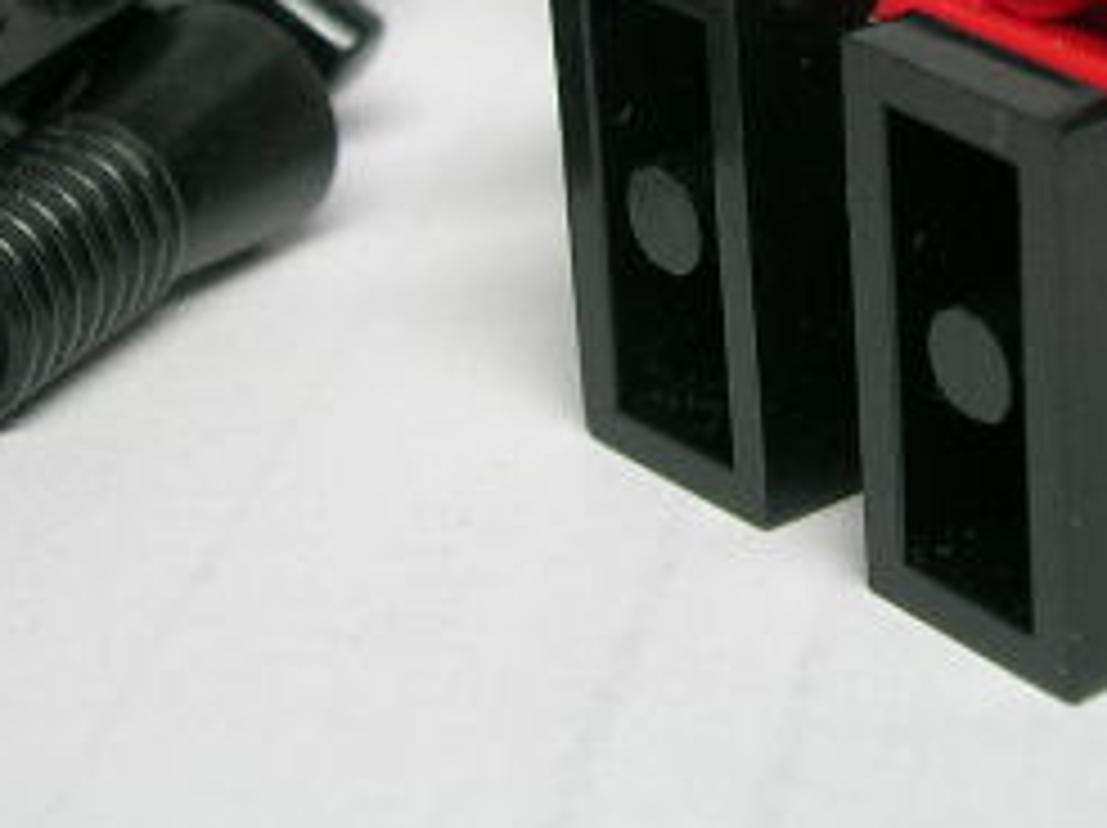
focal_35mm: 125
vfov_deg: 11.6
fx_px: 3994
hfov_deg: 15.7
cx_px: 837
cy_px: -194
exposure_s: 1/47.6
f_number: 3.1
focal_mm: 7.3
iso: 50
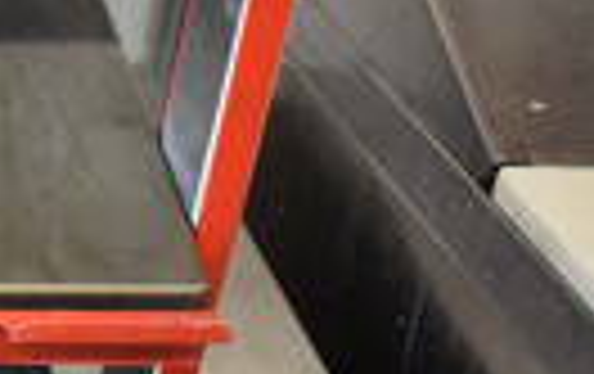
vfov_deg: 10.3
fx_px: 2059
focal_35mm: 127
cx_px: -648
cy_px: 9
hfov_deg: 13.6
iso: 450
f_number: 3.5
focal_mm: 18
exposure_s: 1/30
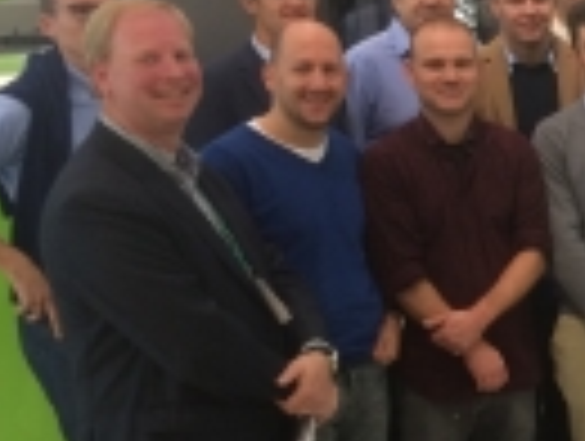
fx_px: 1507
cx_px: 868
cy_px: 216
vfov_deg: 16.7
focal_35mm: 89
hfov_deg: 19.3
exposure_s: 1/33
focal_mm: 4.15
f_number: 2.2
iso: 125
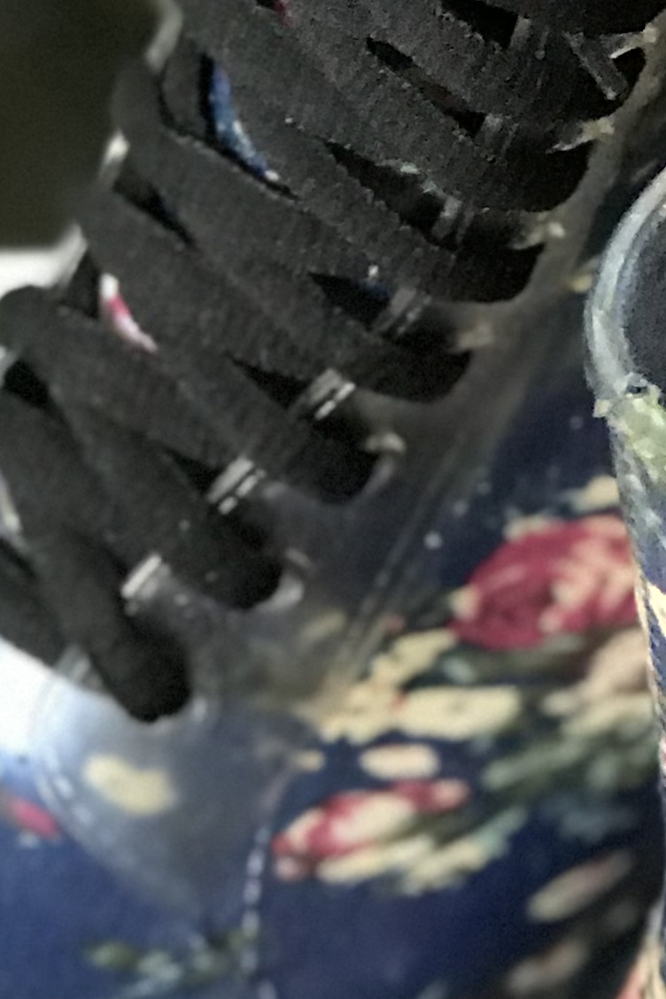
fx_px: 5883
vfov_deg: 9.7
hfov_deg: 6.4
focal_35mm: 212
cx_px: 1034
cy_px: 306
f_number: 2.8
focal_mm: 6.6
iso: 500
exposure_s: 1/50
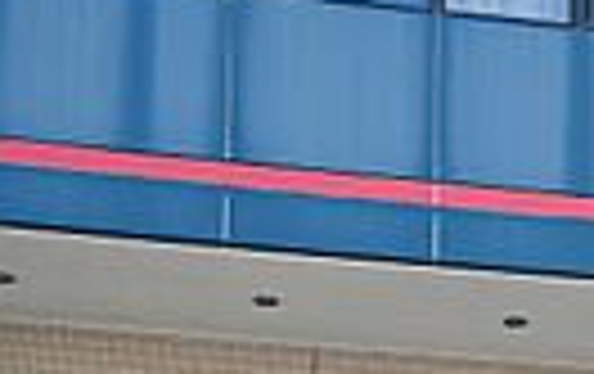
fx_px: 1995
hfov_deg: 16.8
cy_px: 595
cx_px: 468
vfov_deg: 10.3
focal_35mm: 123
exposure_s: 1/4762
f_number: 1.78
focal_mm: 6.86
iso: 80
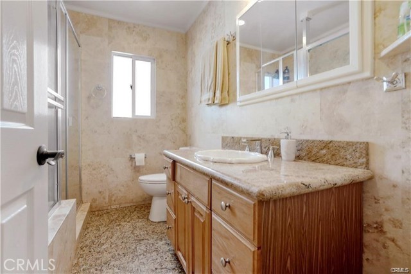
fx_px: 183
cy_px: 137
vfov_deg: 73.7
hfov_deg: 96.8
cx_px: 206
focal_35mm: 16
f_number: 5.6
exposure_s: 1/3
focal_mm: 16
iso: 200
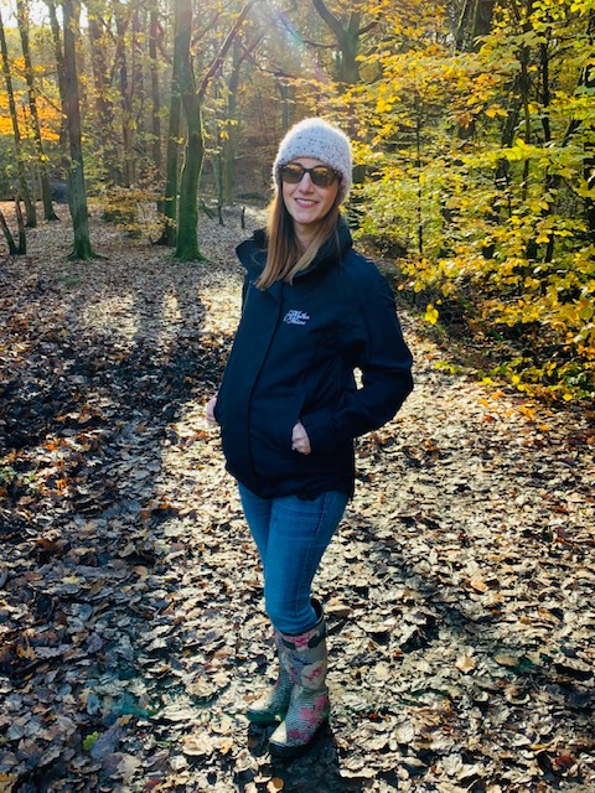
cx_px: 298
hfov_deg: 53.1
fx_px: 596
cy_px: 396
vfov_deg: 67.3
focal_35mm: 26
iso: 32
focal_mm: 4.25
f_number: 1.8
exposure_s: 1/121
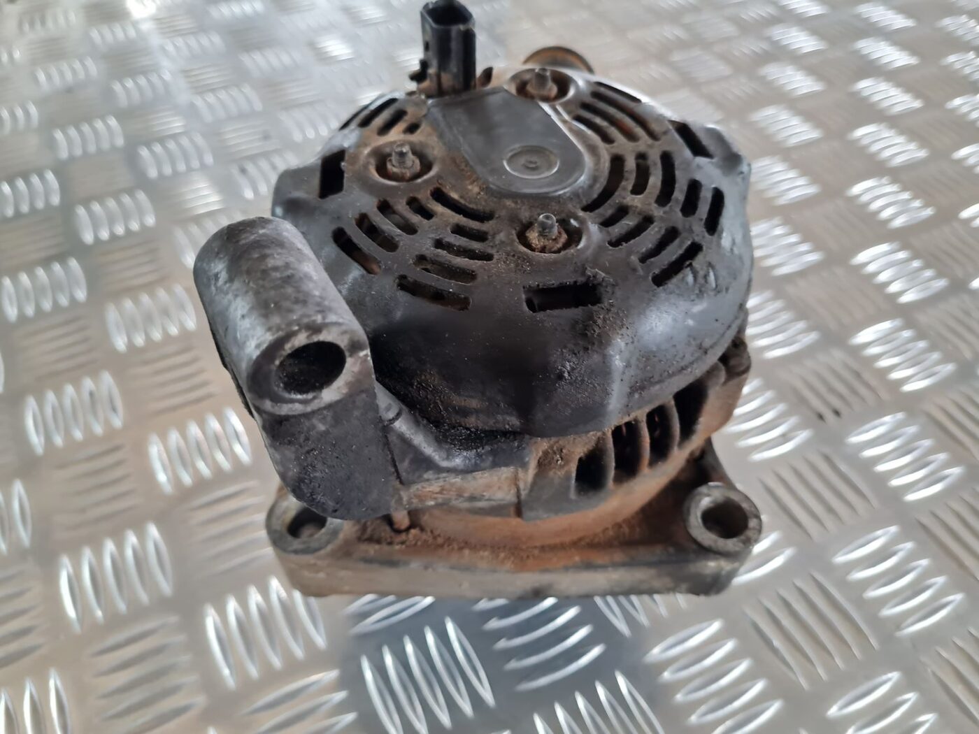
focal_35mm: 26
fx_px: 735
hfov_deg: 67.3
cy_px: 367
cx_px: 490
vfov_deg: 53.1
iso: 320
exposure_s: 1/100
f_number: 1.8
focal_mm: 5.4
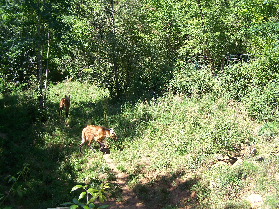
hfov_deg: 47.9
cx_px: 143
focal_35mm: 39
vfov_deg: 36.8
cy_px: 105
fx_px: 314
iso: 64
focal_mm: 6.3
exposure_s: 1/200
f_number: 2.8
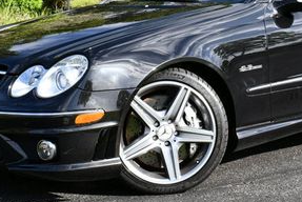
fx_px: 823
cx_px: 210
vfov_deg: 13.8
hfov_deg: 20.7
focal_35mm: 98
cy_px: 12
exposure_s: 1/250
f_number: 8
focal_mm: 22
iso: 200
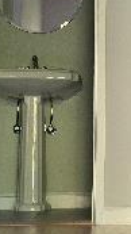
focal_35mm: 116
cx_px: 197
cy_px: 99
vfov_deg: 18.5
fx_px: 718
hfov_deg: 10.1
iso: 320
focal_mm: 6.3
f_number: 1.7
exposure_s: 1/120
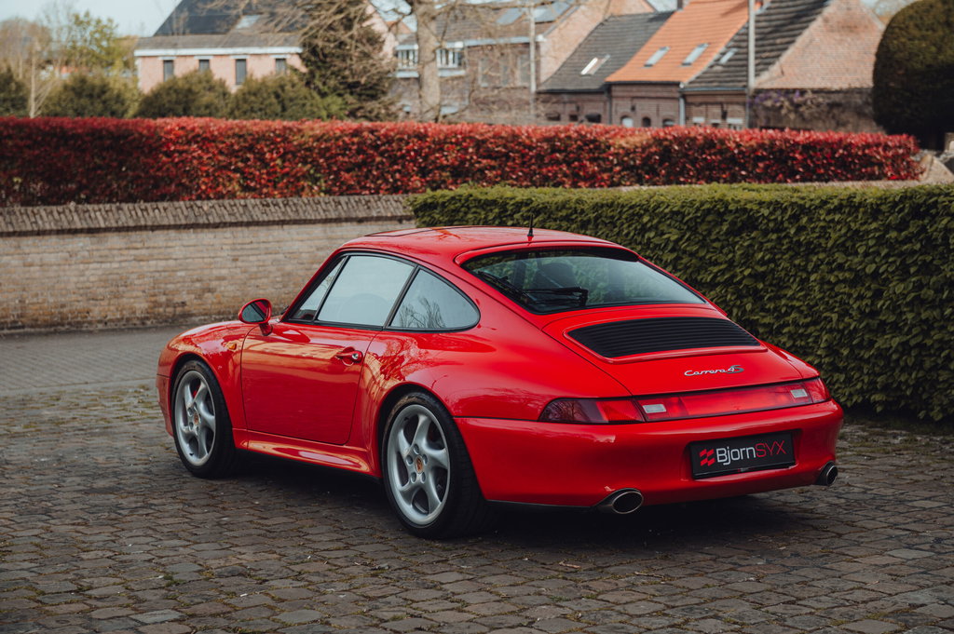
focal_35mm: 70
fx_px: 1853
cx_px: 477
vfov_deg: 19.4
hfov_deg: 28.9
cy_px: 317
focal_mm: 70
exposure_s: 1/160
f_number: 4.5
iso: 100
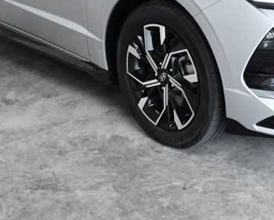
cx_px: 194
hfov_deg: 20.5
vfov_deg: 16.0
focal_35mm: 93
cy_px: -26
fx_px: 754
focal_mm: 23
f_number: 10
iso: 2500
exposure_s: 1/400
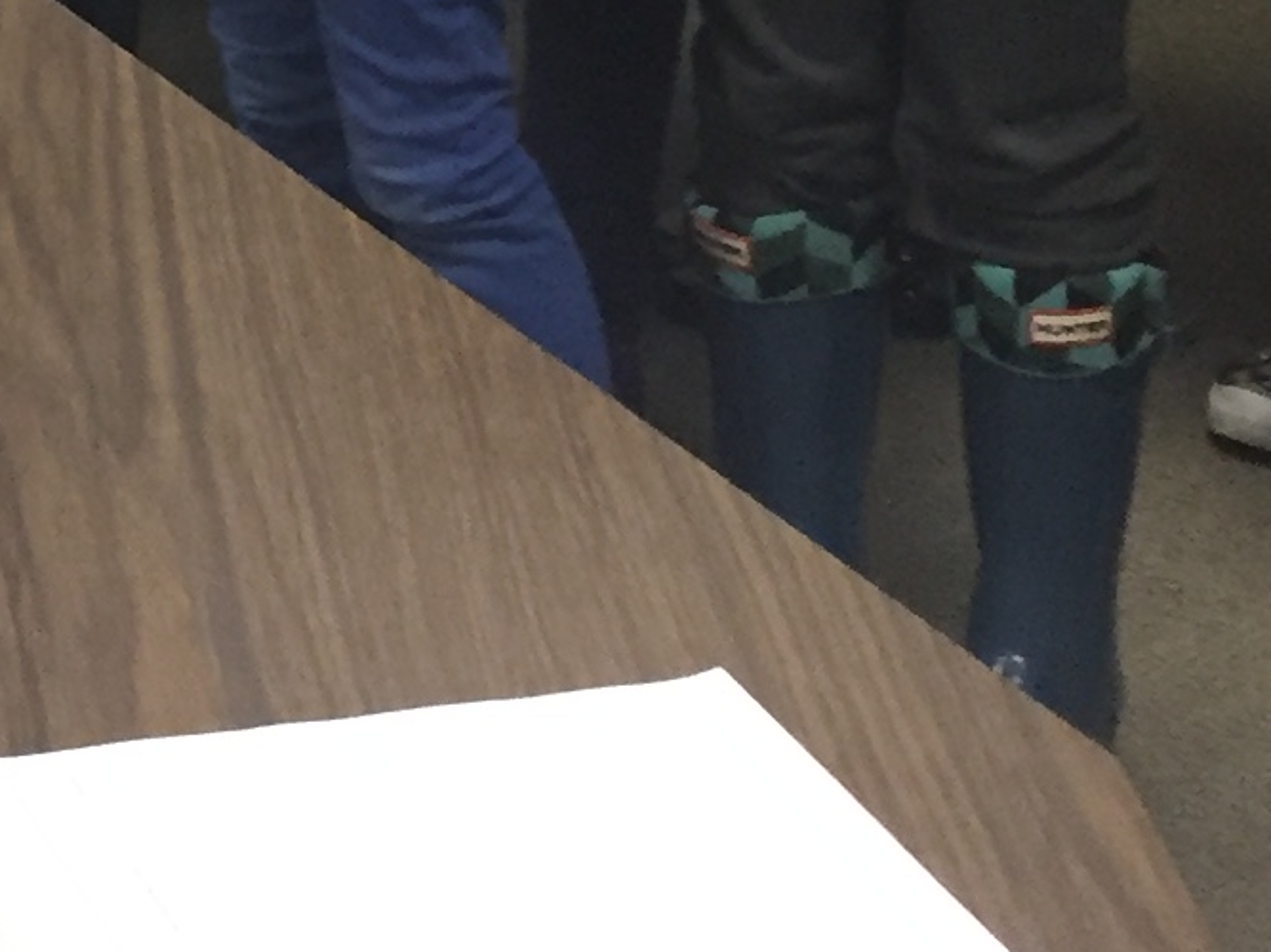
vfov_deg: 10.0
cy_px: -661
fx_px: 5213
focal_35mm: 142
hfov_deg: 13.4
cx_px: -347
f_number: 2.2
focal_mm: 4.15
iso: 160
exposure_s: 1/30
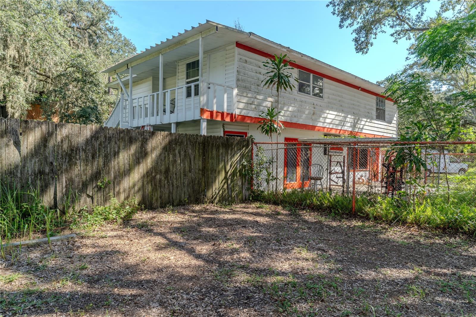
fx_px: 317
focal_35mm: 24
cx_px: 238
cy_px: 158
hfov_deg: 73.8
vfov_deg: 53.1
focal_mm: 24
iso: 100
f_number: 8
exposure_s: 1/40
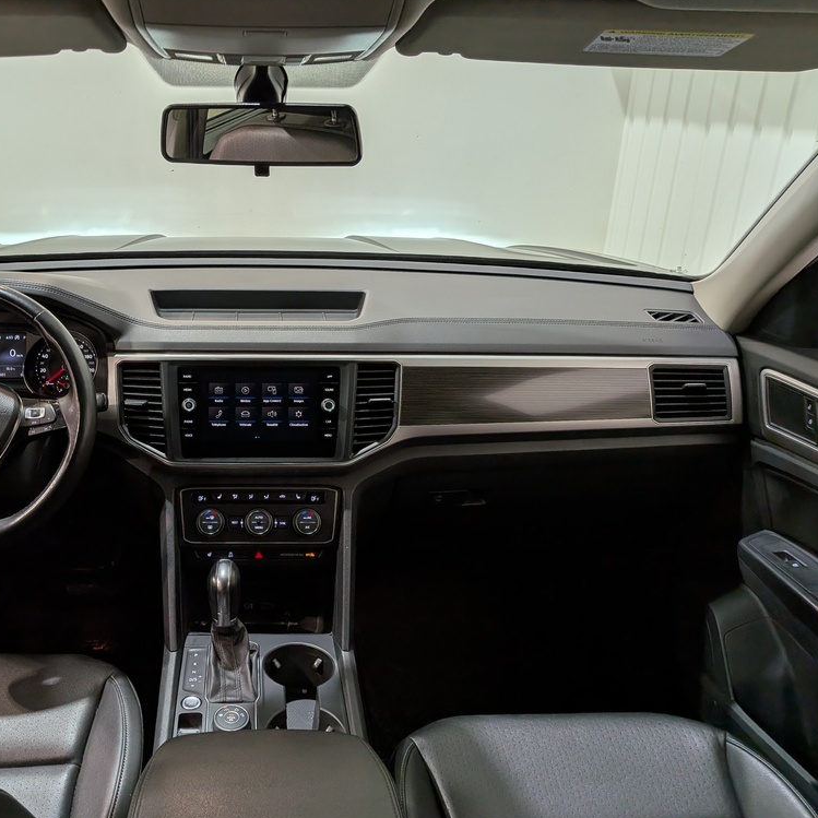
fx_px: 775
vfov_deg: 55.6
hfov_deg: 54.4
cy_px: 413
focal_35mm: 29
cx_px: 270
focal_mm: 4.53
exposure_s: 1/237
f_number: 1.7
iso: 28
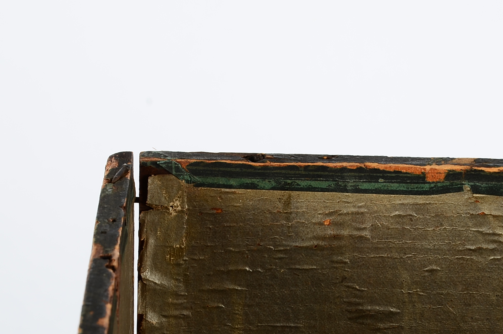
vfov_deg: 4.8
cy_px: 295
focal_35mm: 286
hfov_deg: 7.2
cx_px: 218
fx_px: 3987
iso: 100
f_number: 13
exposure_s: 1/125
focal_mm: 105
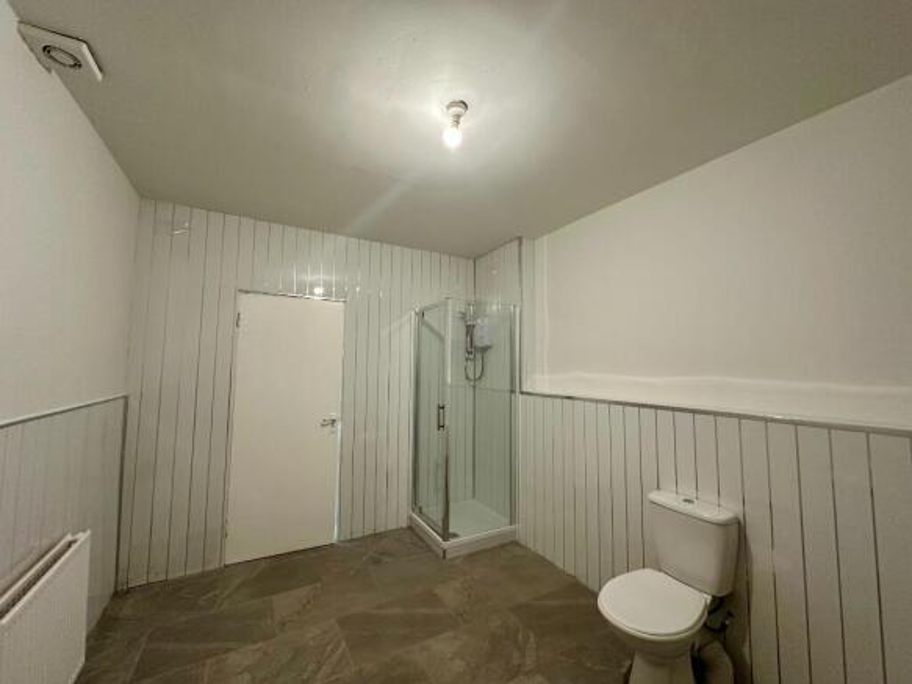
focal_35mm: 14
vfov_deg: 85.7
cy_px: 342
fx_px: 369
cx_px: 456
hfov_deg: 102.1
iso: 250
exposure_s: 1/50
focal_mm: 2.22
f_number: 2.2
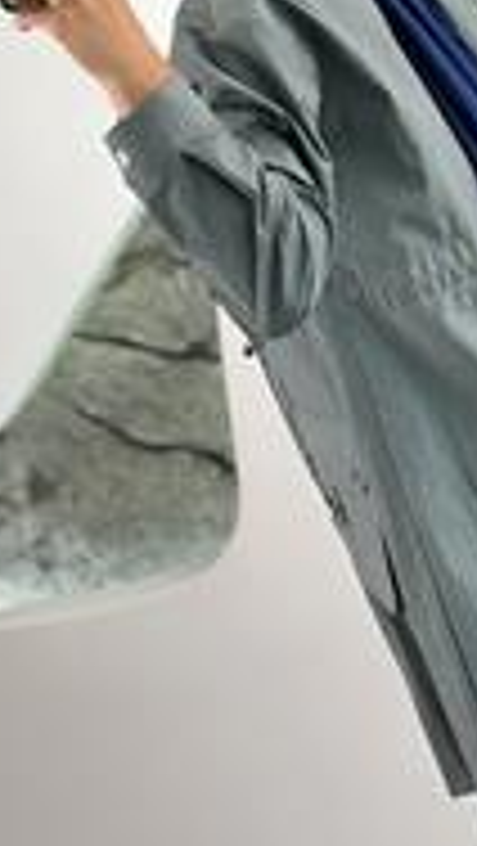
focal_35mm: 115
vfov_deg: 18.1
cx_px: 482
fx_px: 2581
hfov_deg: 10.5
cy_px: -25
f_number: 1.78
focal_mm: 6.86
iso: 80
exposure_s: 1/235
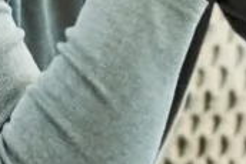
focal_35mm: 348
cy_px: -93
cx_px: -77
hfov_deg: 5.9
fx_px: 2380
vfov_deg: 3.9
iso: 400
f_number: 2.2
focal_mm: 50
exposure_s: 1/200
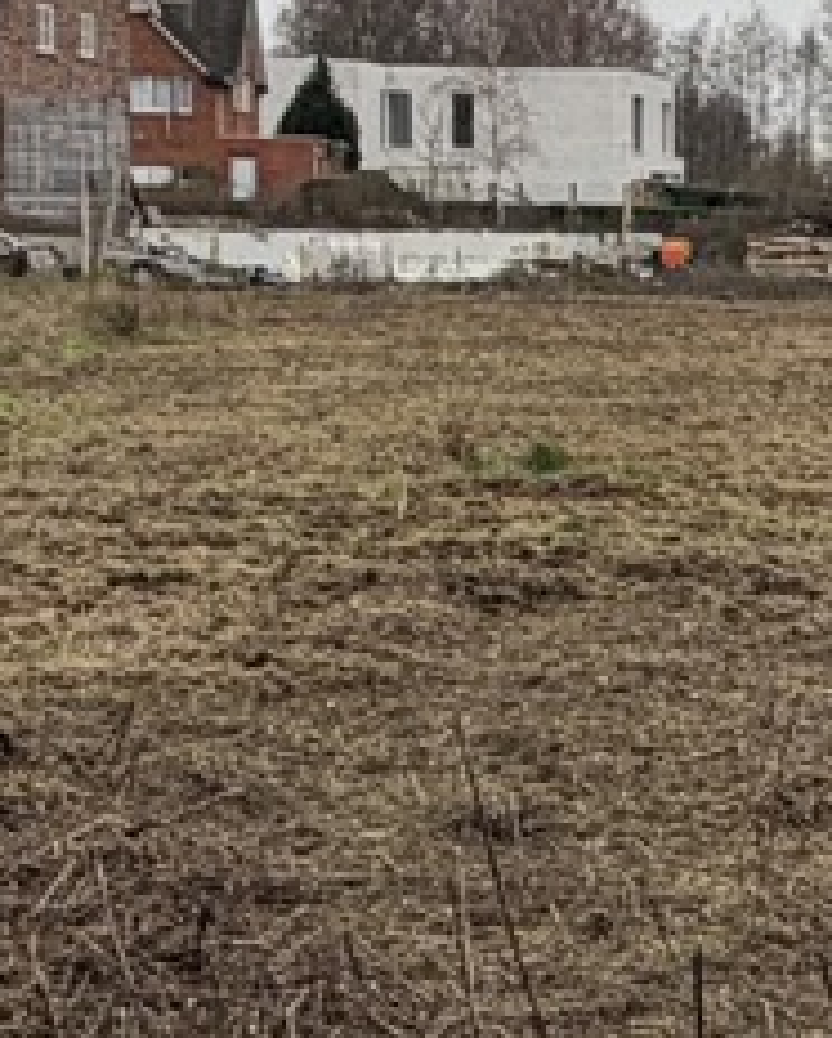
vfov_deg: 17.0
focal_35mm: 113
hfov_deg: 13.1
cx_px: 1136
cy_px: 568
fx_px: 3474
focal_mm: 2.22
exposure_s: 1/229
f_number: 2.2
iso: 40
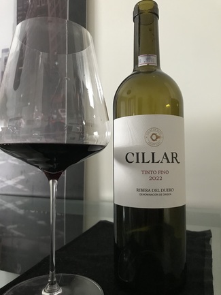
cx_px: 110
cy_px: 148
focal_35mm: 28
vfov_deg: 63.4
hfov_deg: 49.8
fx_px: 238
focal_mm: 3.99
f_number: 1.8
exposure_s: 1/5
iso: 80
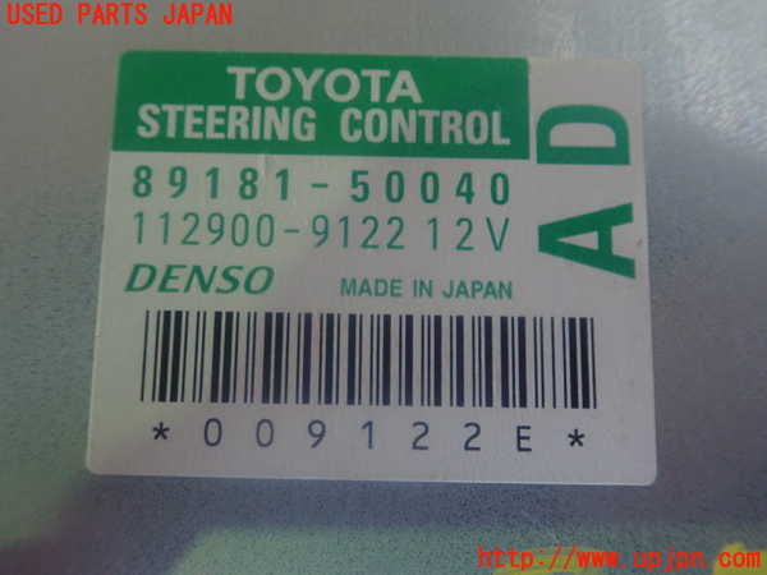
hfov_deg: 60.0
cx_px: 384
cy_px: 288
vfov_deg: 46.8
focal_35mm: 30
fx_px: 665
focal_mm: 5.5
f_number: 2.3
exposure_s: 1/30
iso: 800
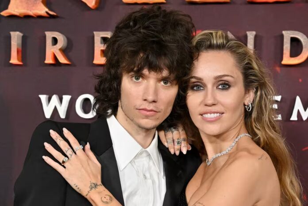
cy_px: 103
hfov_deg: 28.8
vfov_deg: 19.5
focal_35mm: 70
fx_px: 599
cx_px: 154
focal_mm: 70
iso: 2500
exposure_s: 1/250
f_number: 6.3
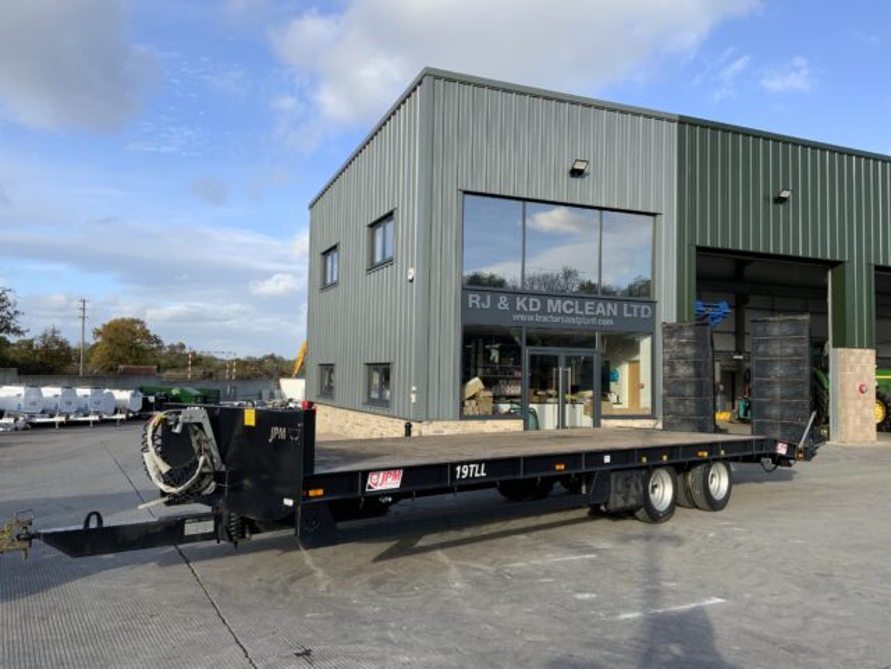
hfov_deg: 61.7
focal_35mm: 29
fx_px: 746
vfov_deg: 48.2
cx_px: 446
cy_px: 334
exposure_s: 1/1076
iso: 16
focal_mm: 3
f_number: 1.8
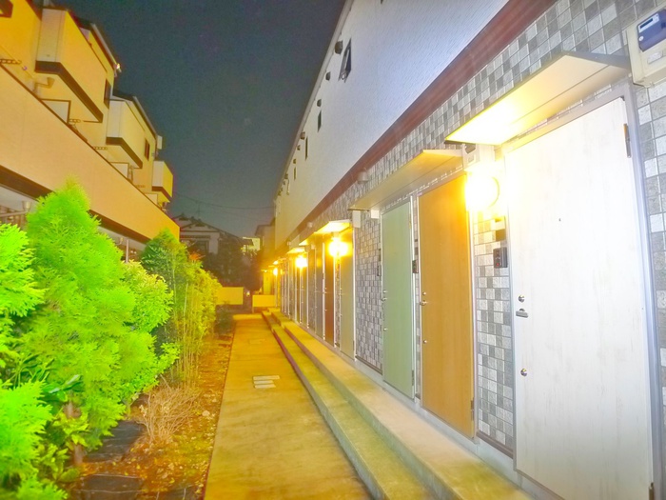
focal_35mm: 24
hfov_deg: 71.6
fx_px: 462
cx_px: 333
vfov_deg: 56.8
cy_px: 250
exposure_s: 1/2
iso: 400
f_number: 2
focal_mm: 5.1
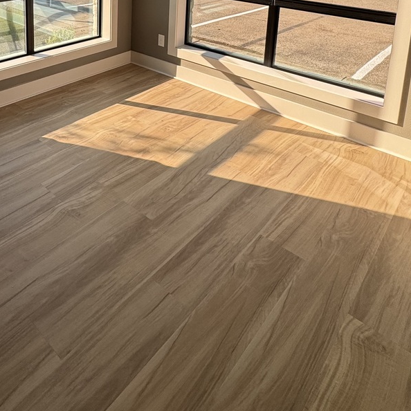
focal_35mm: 30
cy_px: -6
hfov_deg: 51.9
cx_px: 107
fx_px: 403
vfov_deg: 45.1
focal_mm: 2.22
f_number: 2.2
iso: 40
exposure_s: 1/636
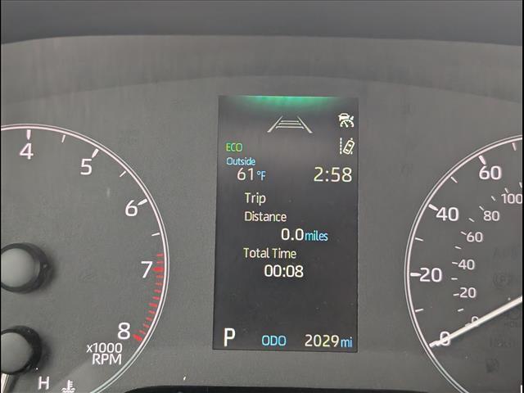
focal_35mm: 49
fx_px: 742
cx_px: 262
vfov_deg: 29.7
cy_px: 196
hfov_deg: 38.9
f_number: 1.68
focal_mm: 6.9
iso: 723
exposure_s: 1/217
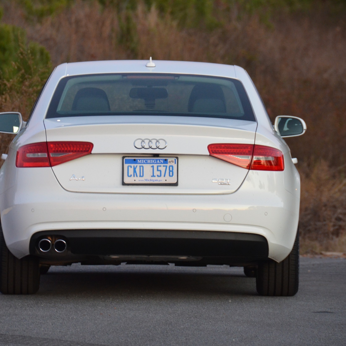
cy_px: 173
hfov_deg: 5.4
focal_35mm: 327
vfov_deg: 5.4
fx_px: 3698
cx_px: 145
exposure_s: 1/30
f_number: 5.6
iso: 1600
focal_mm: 170
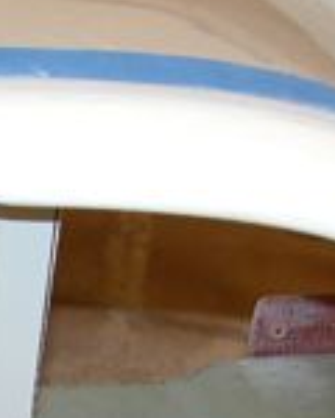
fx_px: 1809
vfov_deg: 13.0
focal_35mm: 146
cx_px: -237
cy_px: 457
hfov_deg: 10.1
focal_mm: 8.9
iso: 100
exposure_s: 1/30
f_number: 2.8
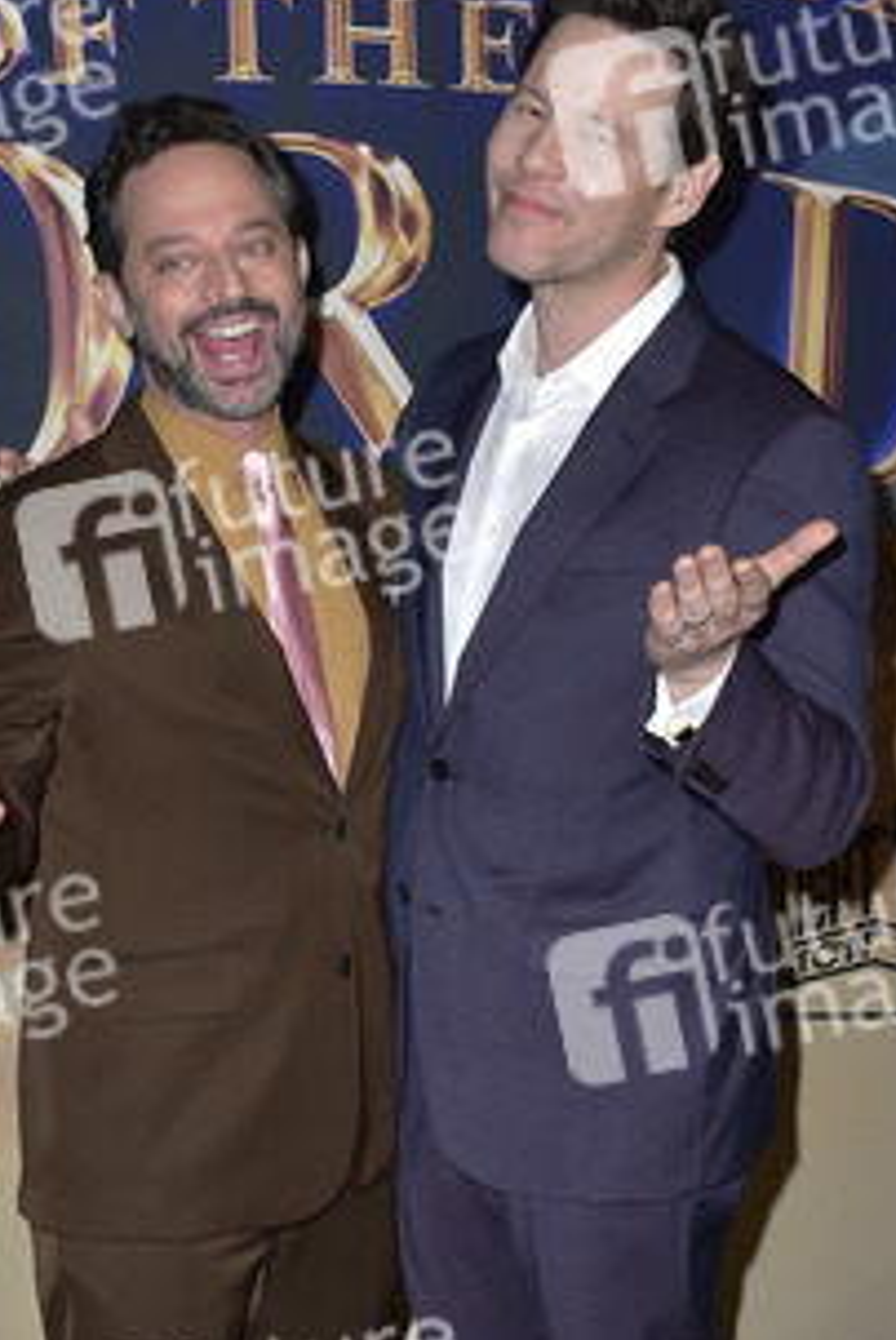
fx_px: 1676
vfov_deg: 43.5
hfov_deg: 29.9
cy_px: 759
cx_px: 375
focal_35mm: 45
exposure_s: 1/250
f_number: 6.3
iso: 320
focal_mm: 34
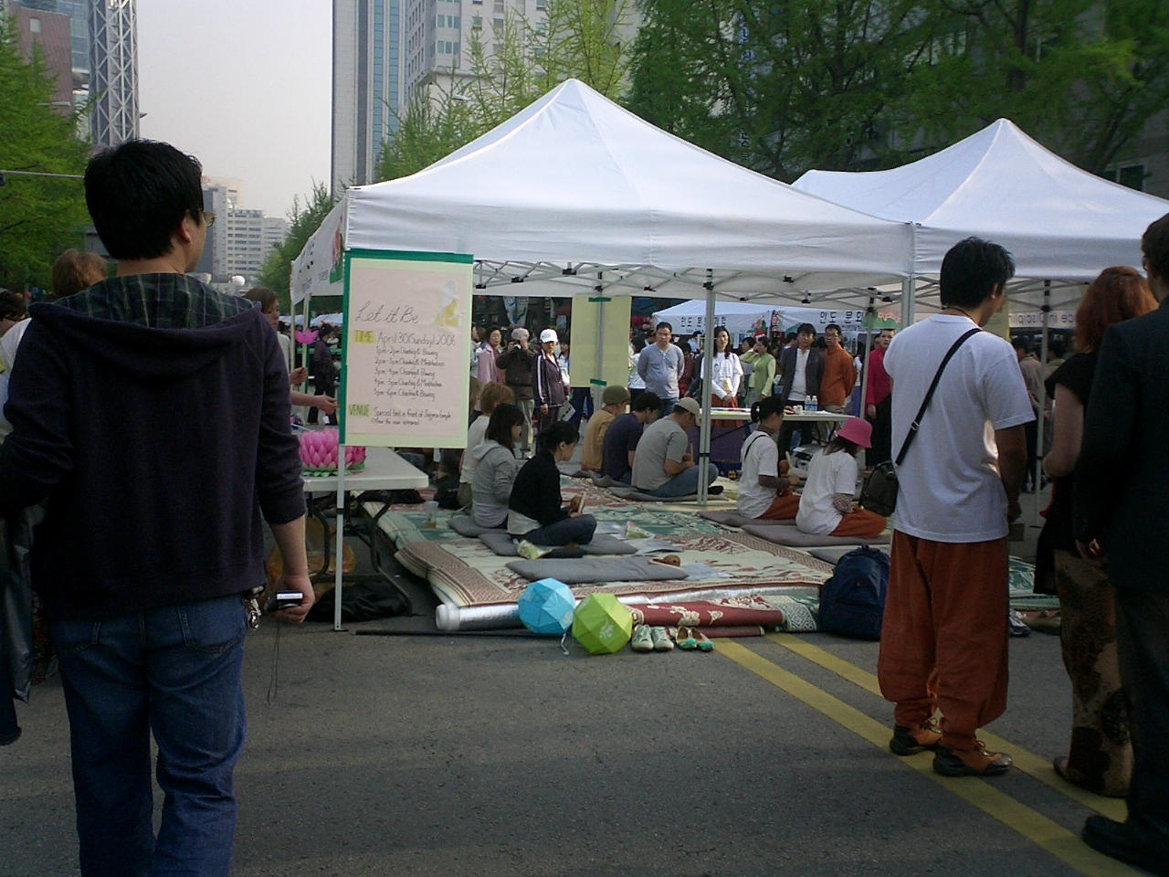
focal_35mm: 37
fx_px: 1250
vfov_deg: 38.7
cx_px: 584
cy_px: 438
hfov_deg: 50.1
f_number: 3.5
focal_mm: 5.6
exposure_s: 1/400
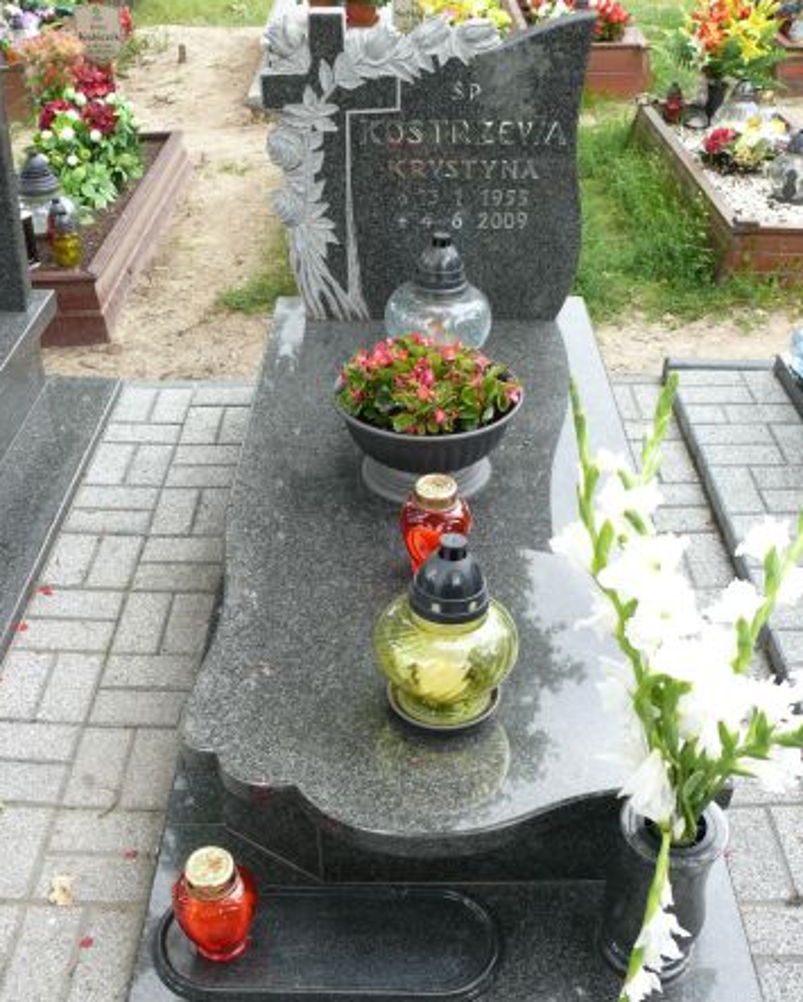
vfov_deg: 49.0
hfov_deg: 40.2
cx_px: 398
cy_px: 541
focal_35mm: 37
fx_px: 1098
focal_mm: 7.4
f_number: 3.2
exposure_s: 1/100
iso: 100
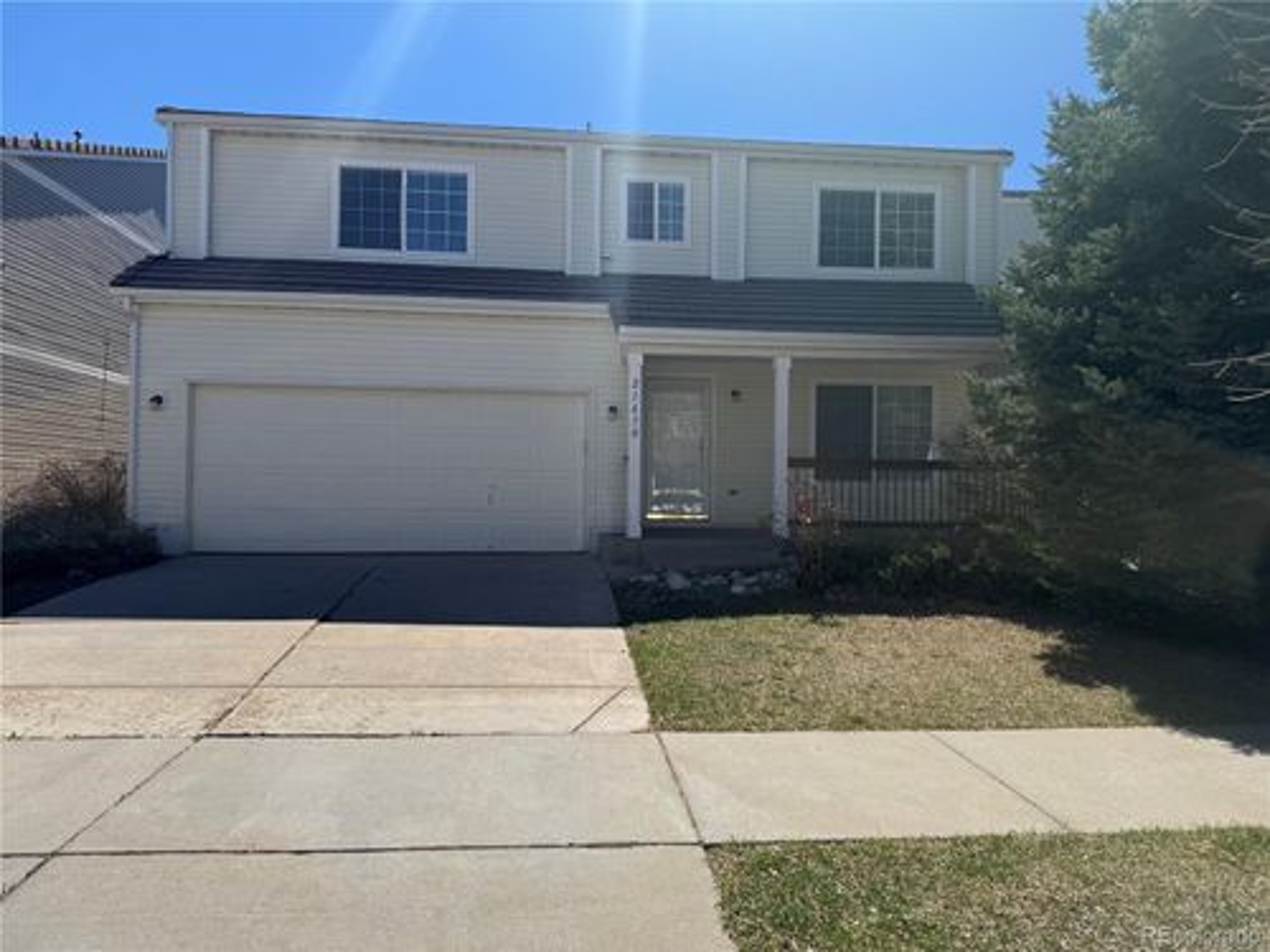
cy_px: 476
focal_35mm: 24
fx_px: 881
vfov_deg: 56.8
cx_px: 635
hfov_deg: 71.6
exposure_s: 1/5814
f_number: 1.78
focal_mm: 6.76
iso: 80
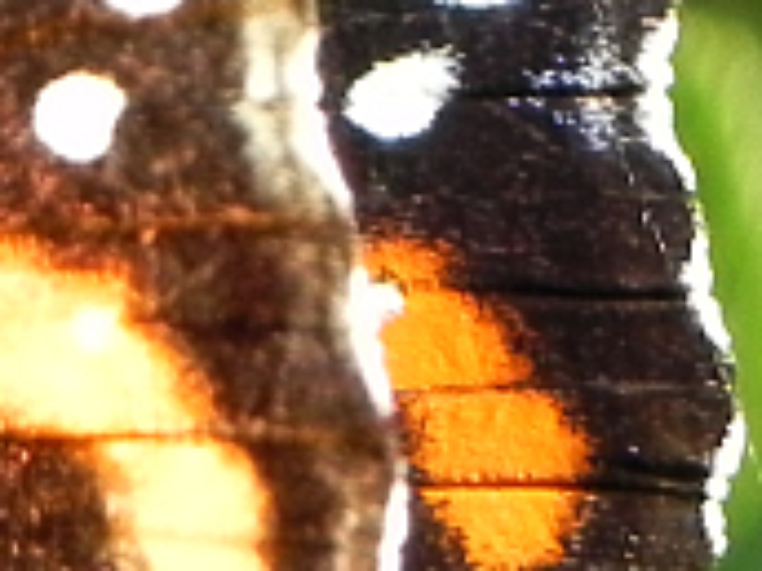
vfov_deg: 2.4
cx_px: -753
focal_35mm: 625
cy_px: 558
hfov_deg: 3.2
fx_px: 13758
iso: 160
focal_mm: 18.8
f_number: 4
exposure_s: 1/140
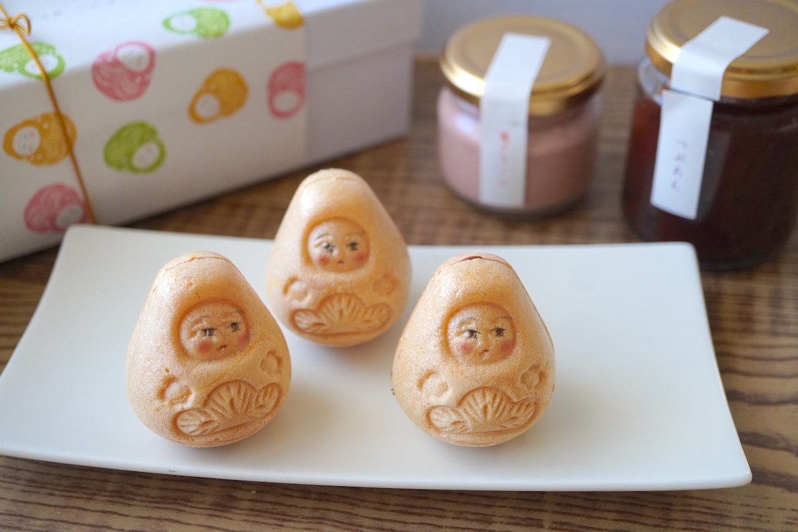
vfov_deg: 29.9
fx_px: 997
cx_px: 399
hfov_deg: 43.6
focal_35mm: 45
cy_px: 266
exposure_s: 1/160
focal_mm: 30
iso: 1000
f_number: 4
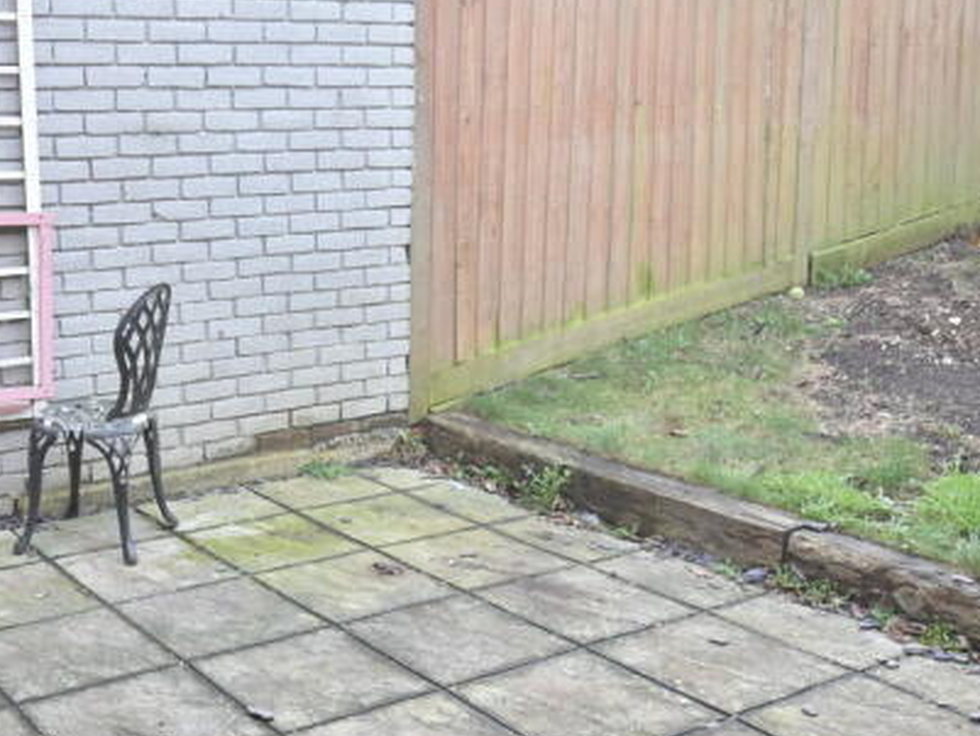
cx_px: 194
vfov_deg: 32.3
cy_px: 366
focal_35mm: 45
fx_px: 1268
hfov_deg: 40.5
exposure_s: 1/50
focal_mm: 19
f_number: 4.2
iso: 500
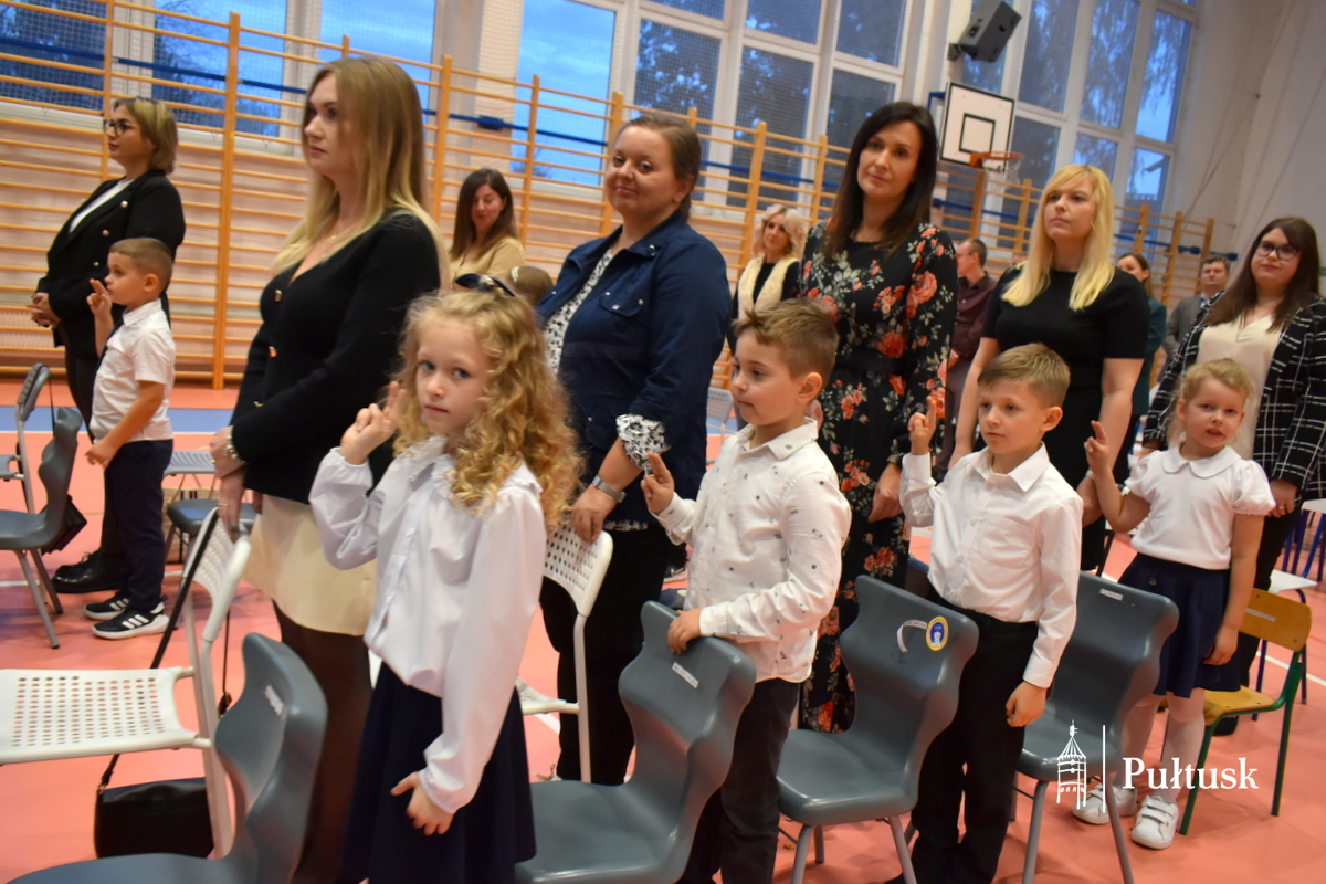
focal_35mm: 27
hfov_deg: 67.4
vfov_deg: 47.9
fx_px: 994
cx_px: 663
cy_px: 442
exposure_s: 1/60
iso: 720
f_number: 4
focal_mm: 18
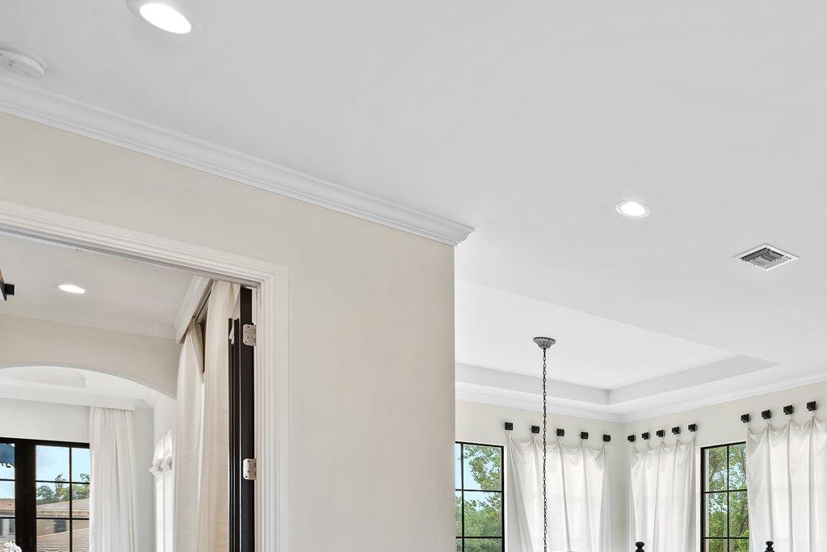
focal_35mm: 28
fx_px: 643
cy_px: 545
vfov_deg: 40.9
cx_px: 798
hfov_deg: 53.7
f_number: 2.8
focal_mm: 14
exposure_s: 1/13
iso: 125
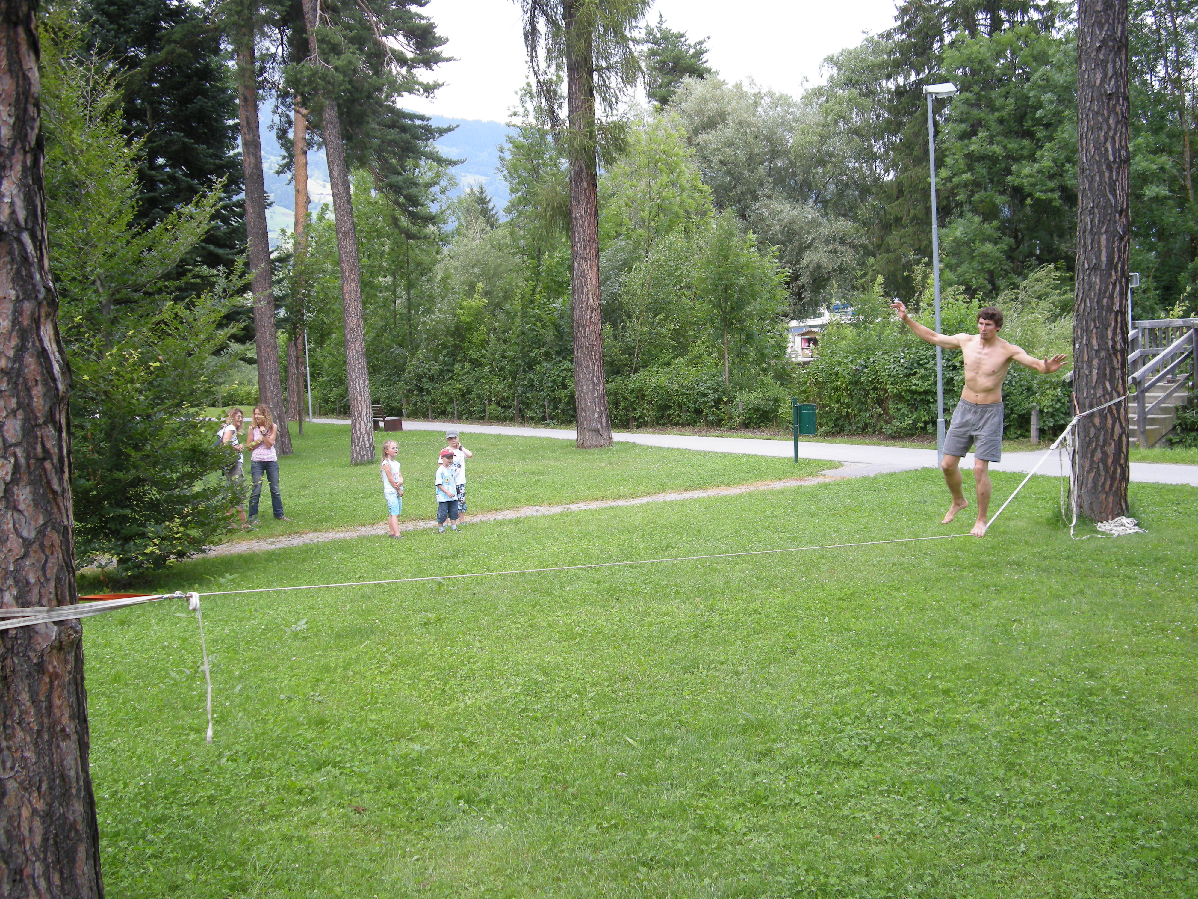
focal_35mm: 37
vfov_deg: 38.7
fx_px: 1281
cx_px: 599
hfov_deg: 50.1
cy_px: 450
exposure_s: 1/195
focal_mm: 7.9
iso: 64
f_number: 2.8
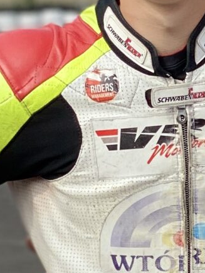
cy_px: 98
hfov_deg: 4.9
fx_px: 2408
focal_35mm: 305
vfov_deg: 6.5
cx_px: 253
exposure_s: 1/1199
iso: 20
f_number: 2
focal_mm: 6
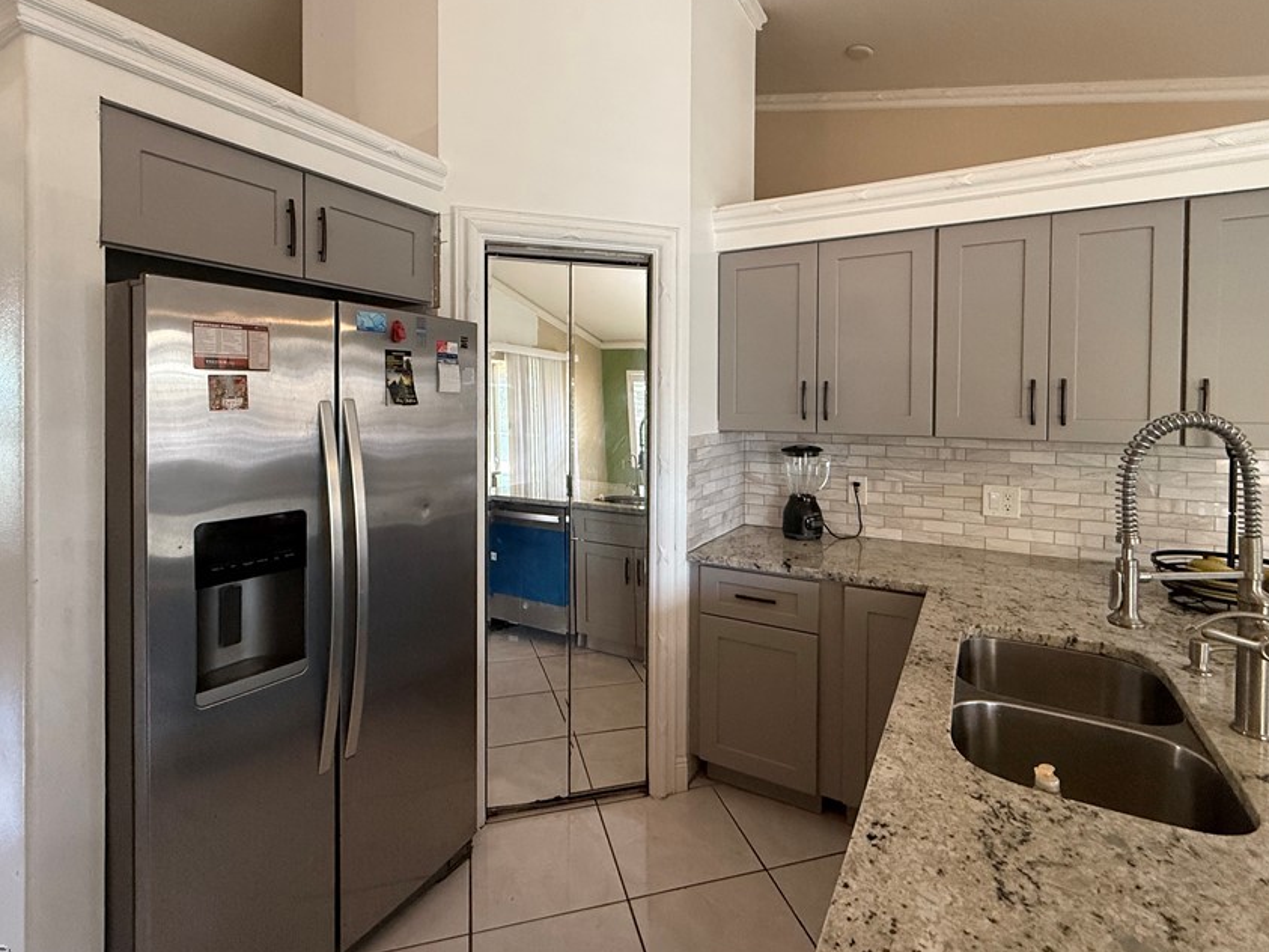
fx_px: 623
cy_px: 413
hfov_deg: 91.0
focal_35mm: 17
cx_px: 638
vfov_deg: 74.4
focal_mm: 2.22
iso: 500
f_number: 2.2
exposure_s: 1/60
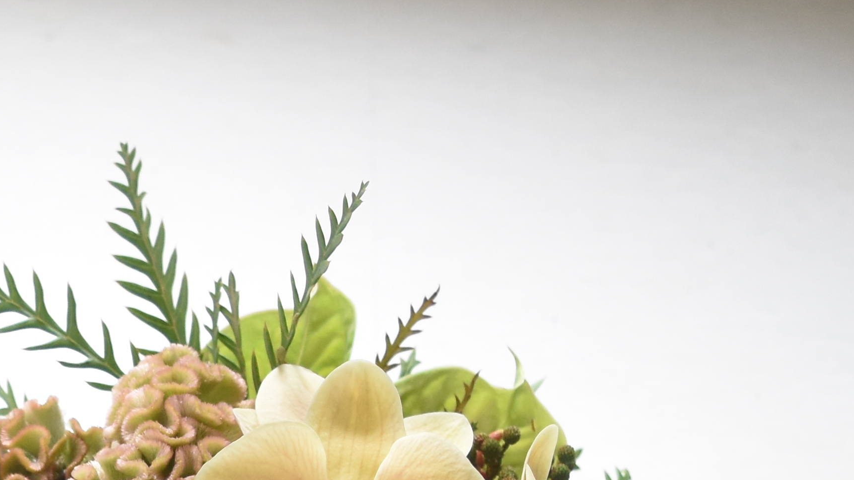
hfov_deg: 18.8
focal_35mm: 110
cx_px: -65
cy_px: 831
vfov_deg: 10.4
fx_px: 2491
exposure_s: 1/6
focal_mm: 20
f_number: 4.5
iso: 640
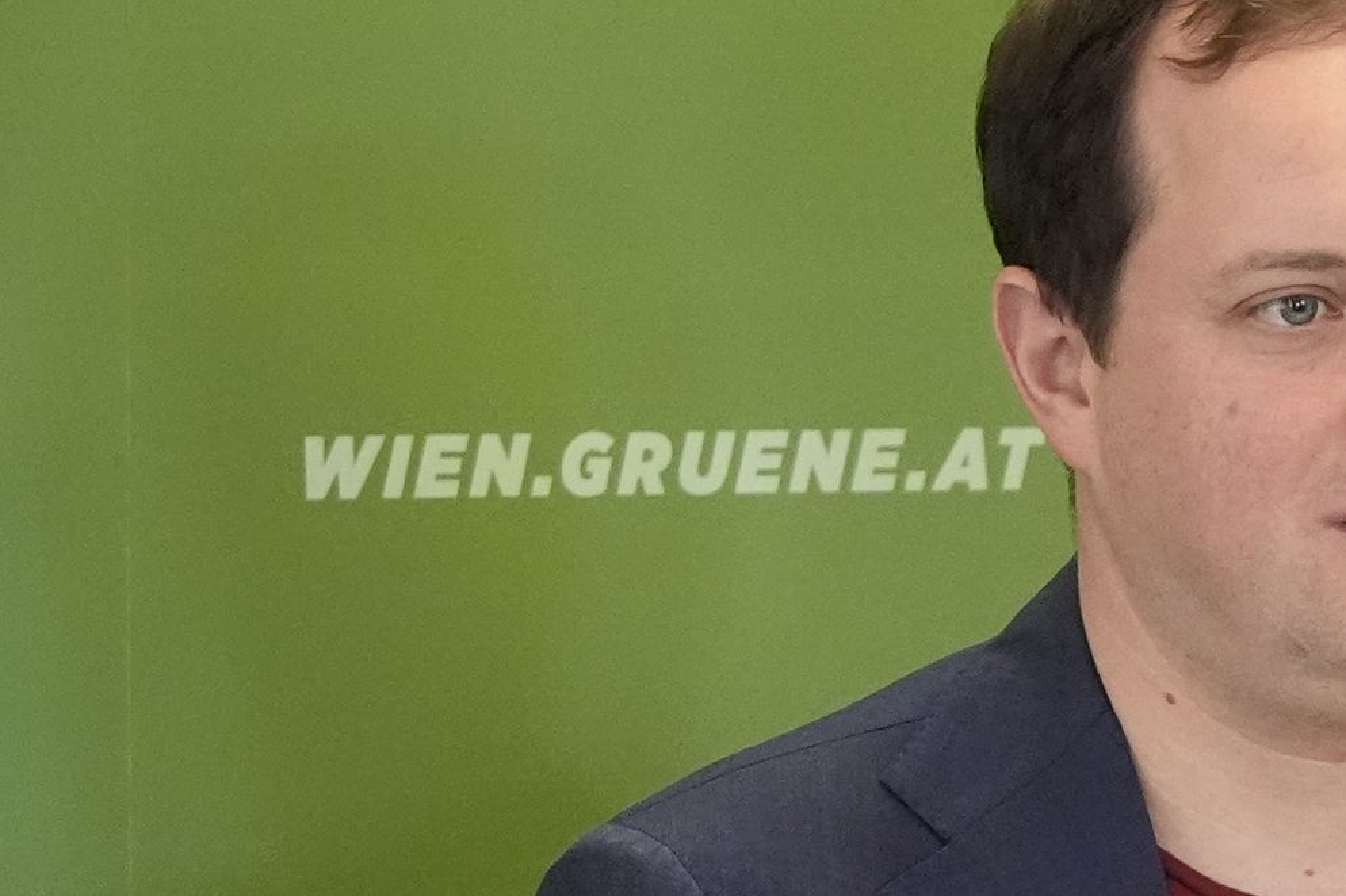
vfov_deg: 3.0
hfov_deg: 4.4
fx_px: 17304
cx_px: 2102
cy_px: 926
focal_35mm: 463
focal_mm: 115
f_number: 5
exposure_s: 1/200
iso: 6400
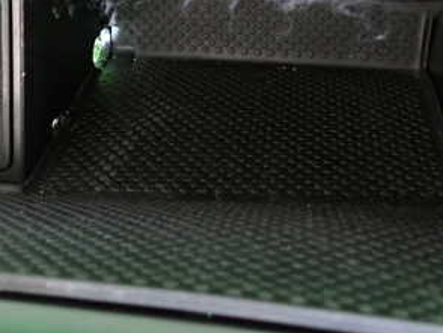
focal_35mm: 51
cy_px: 84
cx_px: 161
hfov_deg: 37.2
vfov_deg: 28.2
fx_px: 653
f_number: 2
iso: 800
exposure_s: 1/25
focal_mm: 4.5
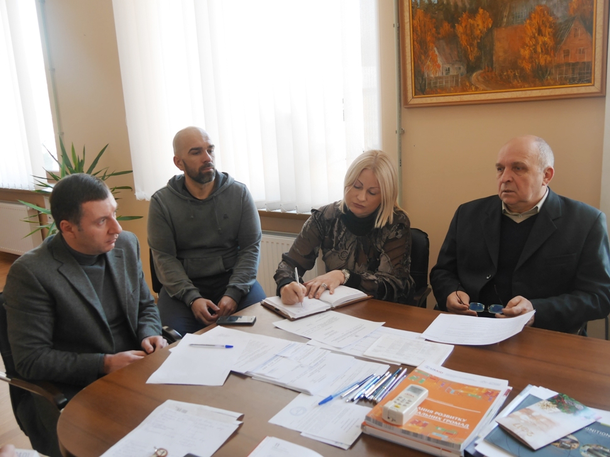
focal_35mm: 34
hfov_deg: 54.0
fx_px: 599
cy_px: 228
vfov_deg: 41.8
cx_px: 305
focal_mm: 17
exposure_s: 1/60
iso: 500
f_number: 3.7
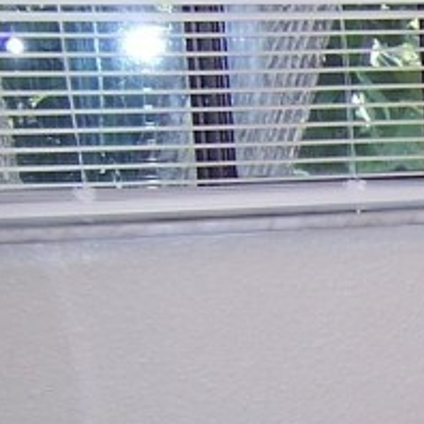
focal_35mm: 151
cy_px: 570
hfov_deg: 10.2
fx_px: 2093
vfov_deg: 11.2
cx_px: 983
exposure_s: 1/60
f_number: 2.8
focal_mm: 5.5
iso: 80
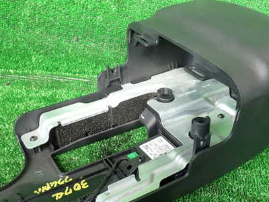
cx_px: 147
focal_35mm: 45
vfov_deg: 32.1
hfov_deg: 42.0
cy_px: 114
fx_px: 350
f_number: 2.3
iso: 100
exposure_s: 1/100
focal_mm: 5.4
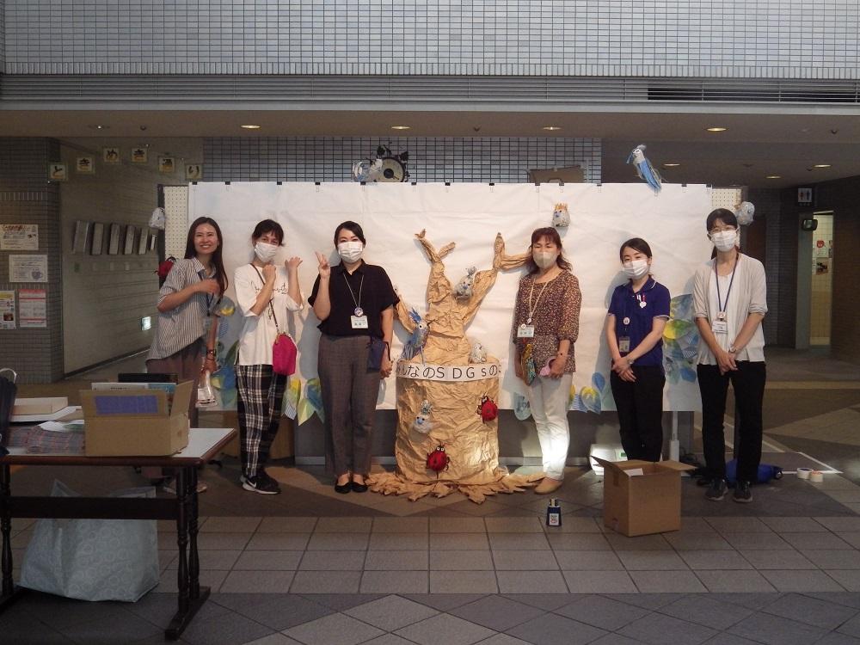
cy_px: 322
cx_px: 430
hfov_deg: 45.8
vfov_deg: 35.1
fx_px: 1019
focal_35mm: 41
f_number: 3.6
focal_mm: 7.4
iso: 400
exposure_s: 1/50
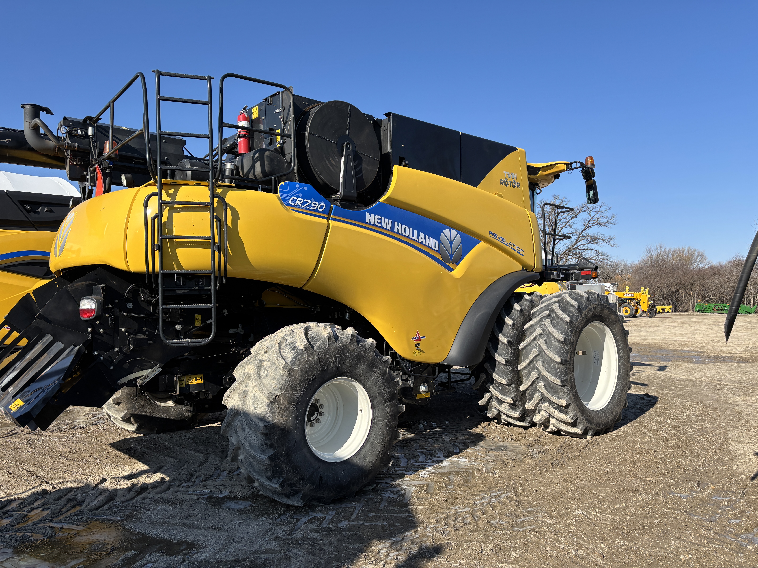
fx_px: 569
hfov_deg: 67.3
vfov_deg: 53.1
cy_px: 284
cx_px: 379
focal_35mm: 26
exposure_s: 1/2513
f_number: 1.6
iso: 50
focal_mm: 5.96
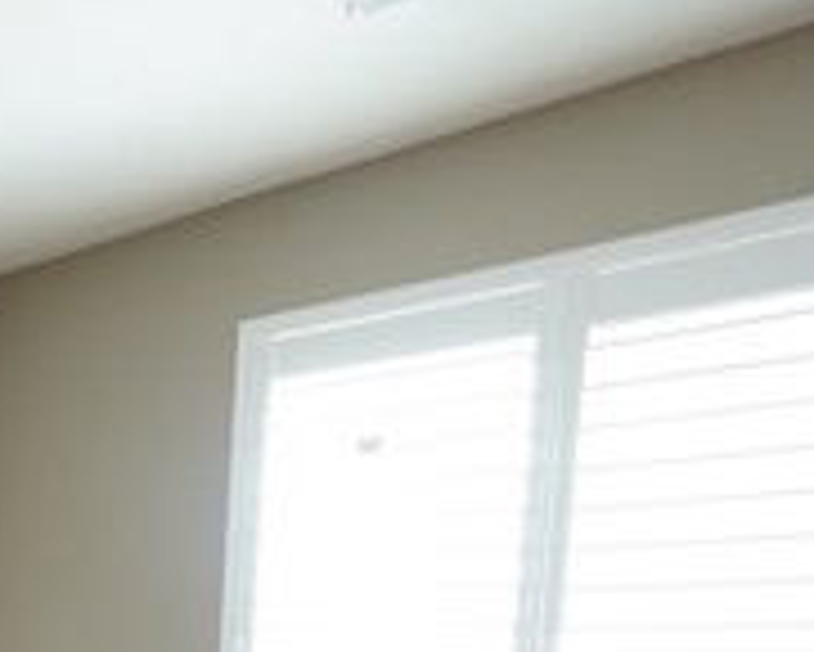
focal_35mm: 53
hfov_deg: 29.9
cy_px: 879
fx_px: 1278
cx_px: -175
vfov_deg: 24.5
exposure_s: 1/50
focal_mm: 16
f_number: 5
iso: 1600
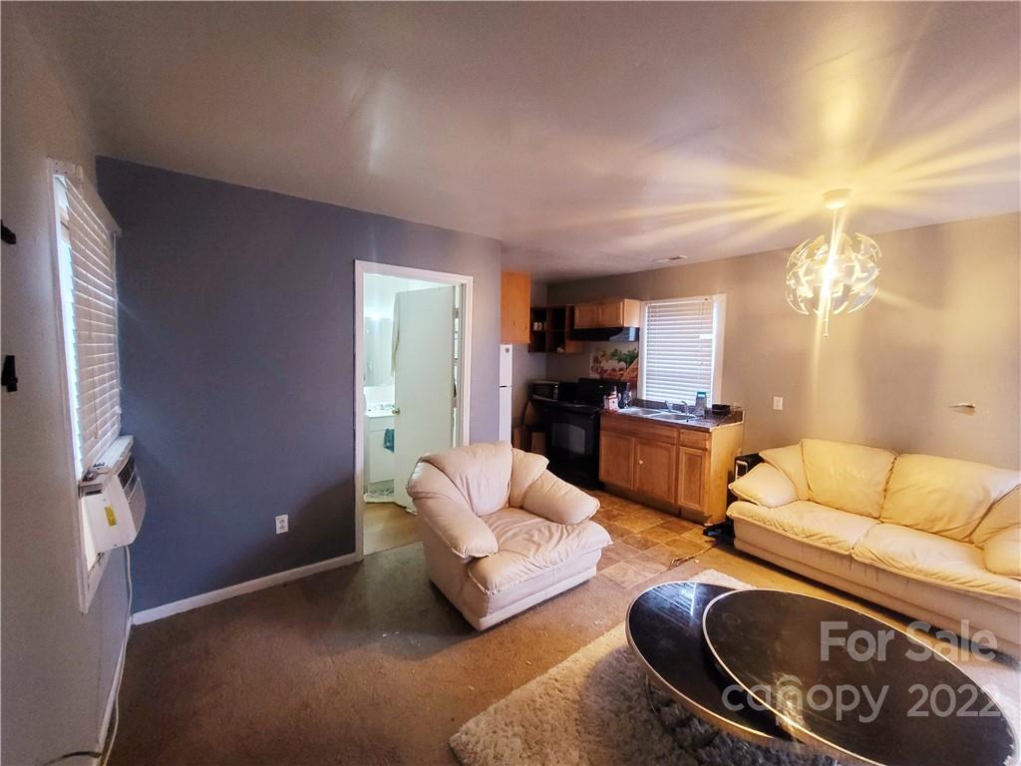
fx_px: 383
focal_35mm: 13
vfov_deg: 89.9
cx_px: 510
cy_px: 383
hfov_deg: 106.2
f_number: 2.2
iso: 800
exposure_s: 1/24
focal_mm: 2.2
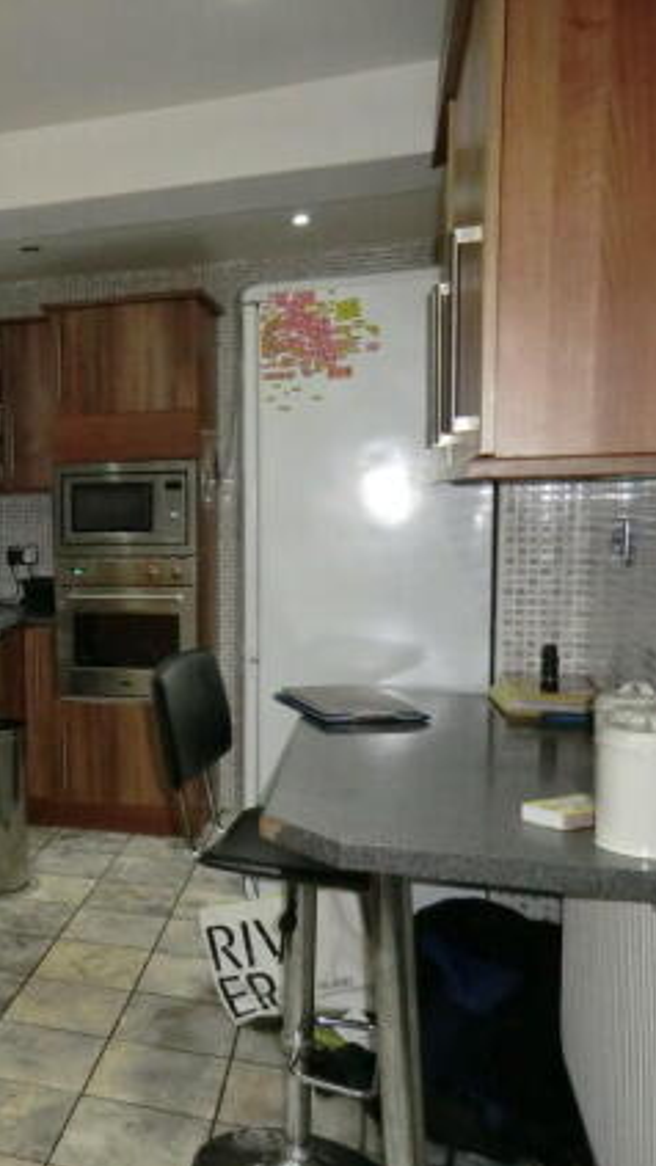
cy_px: 597
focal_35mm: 36
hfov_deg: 28.6
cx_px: -128
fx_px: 1113
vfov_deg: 55.3
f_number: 3.2
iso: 400
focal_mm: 4.3
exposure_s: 1/40
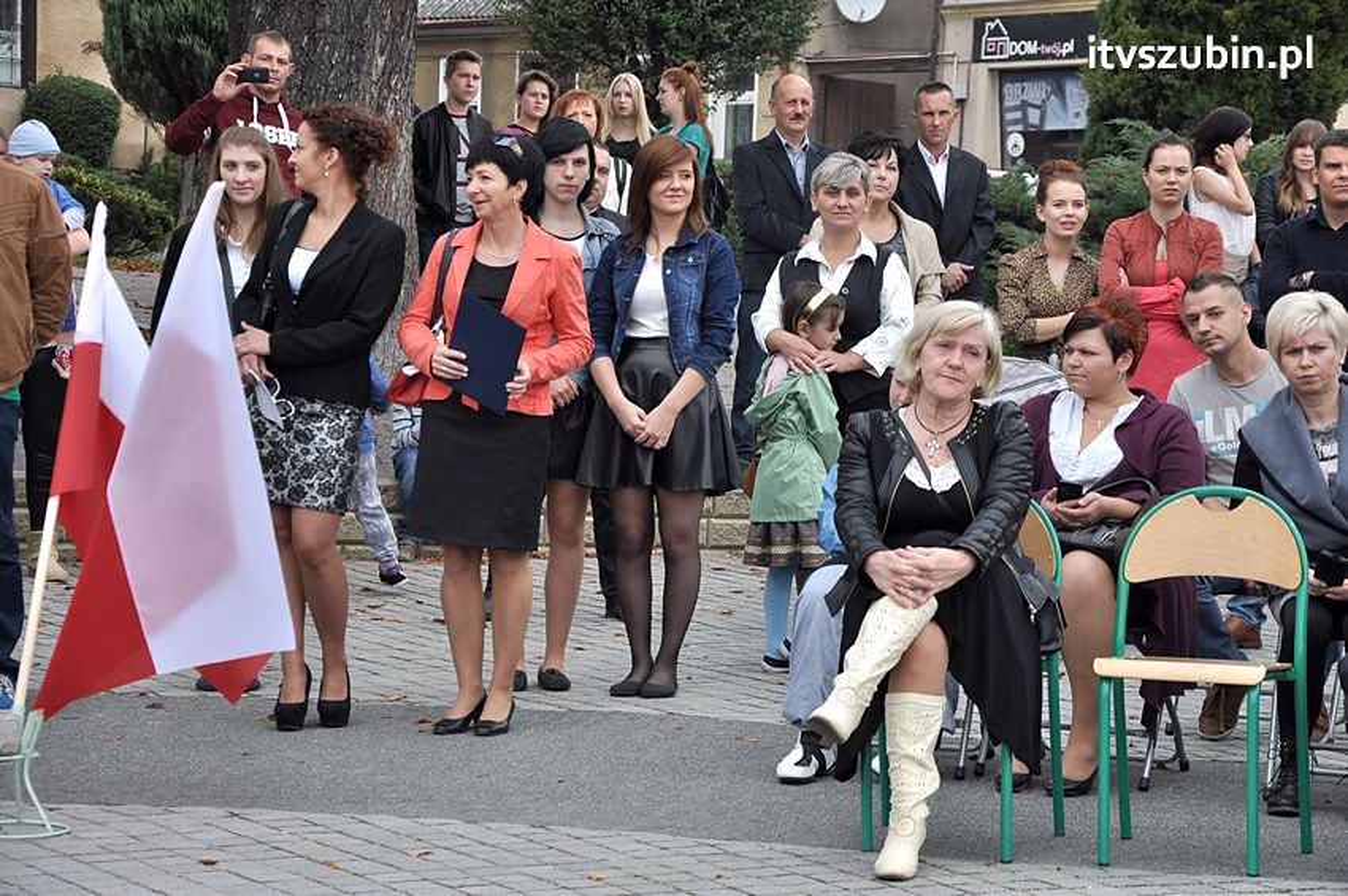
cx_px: 674
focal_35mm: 112
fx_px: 4208
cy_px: 448
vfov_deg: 12.2
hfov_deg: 18.2
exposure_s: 1/640
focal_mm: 75
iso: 500
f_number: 6.3
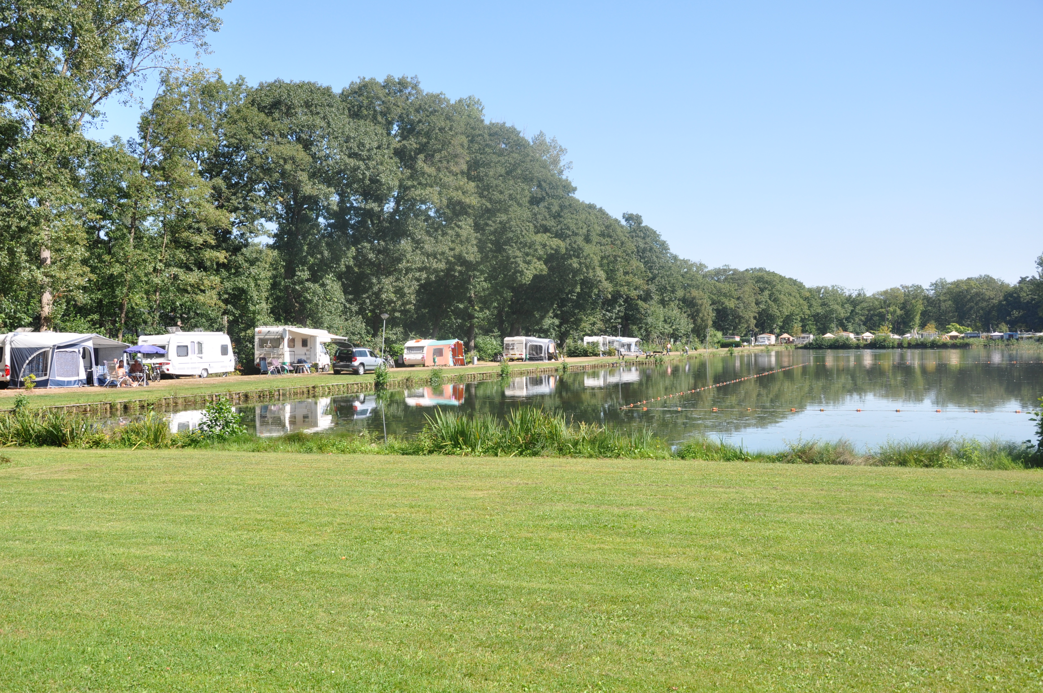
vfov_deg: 35.4
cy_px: 346
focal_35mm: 38
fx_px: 1085
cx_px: 522
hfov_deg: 51.3
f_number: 8
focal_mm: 25
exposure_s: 1/250
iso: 200
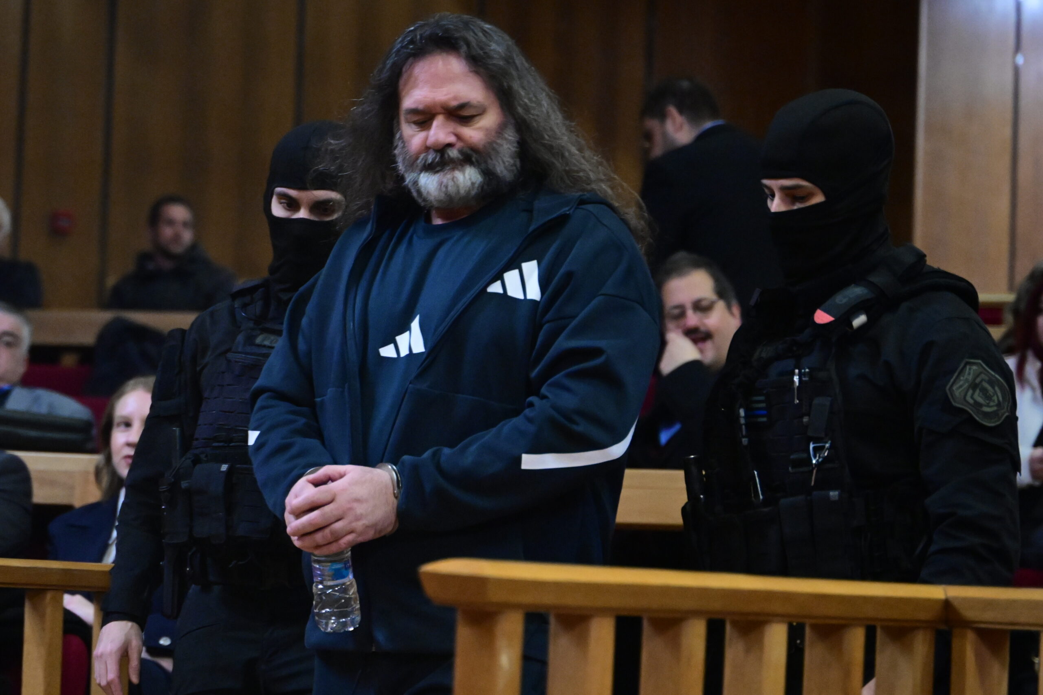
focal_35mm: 75
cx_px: 522
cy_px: 348
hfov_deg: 27.0
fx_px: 2173
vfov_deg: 18.2
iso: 5000
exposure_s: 1/200
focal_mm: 75
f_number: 2.8
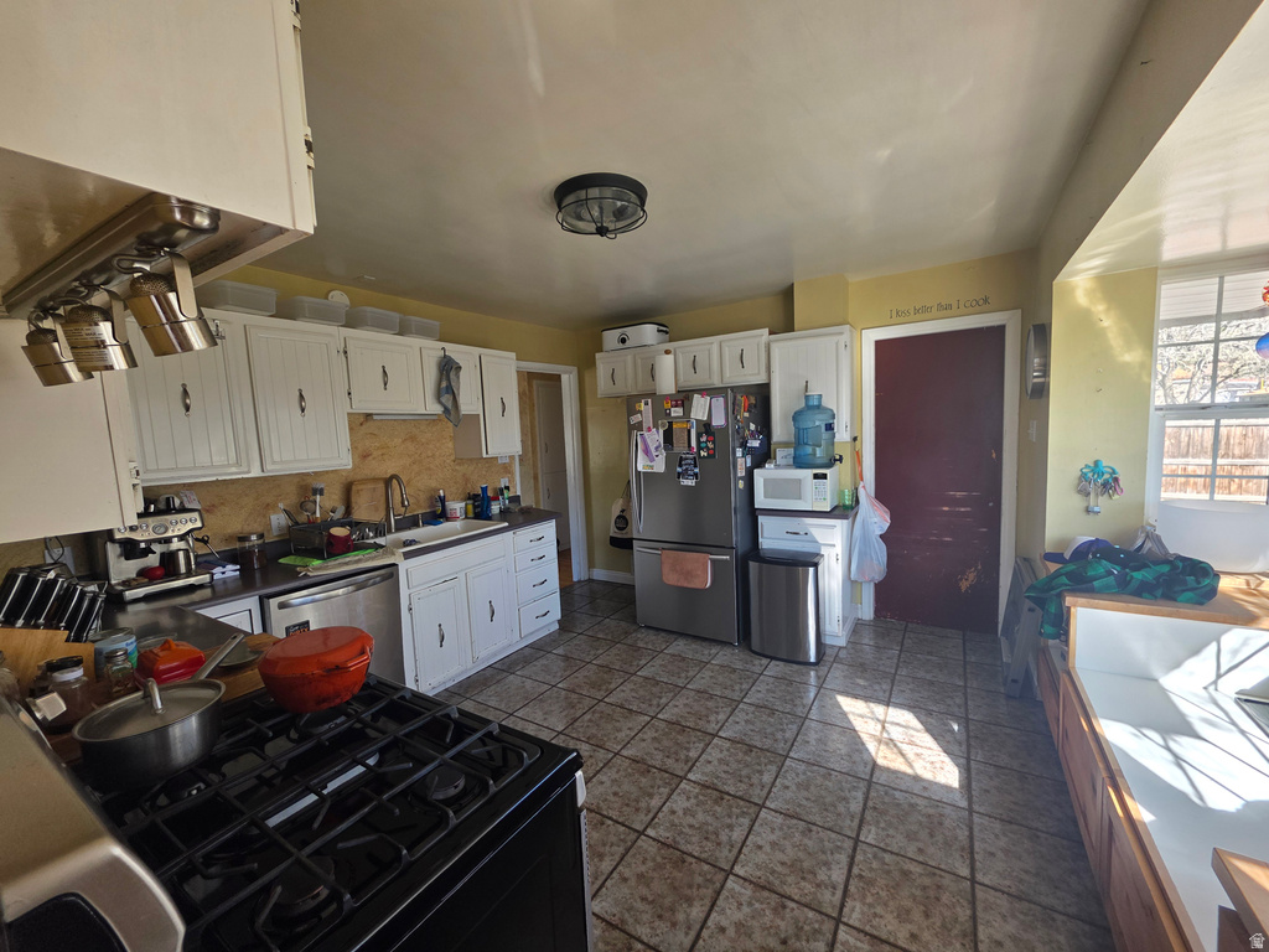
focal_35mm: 13
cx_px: 634
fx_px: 477
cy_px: 476
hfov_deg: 106.2
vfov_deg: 89.9
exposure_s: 1/120
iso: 40
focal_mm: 2.2
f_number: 1.9
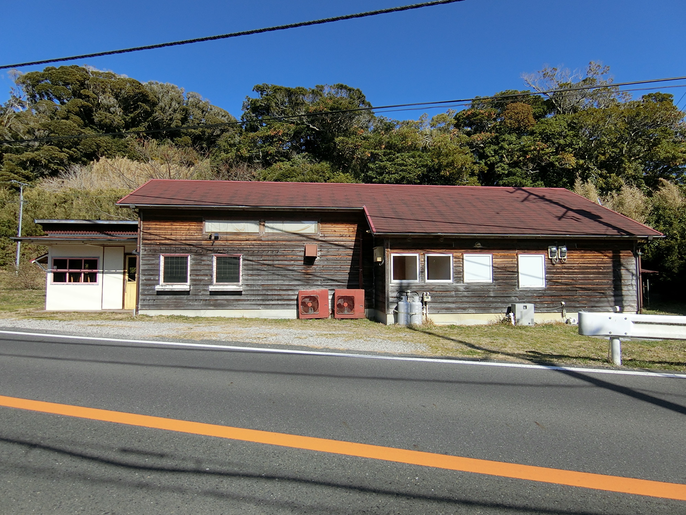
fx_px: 377
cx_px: 343
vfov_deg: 68.7
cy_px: 258
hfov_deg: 84.7
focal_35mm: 19
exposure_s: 1/320
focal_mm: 4.06
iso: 80
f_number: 6.9
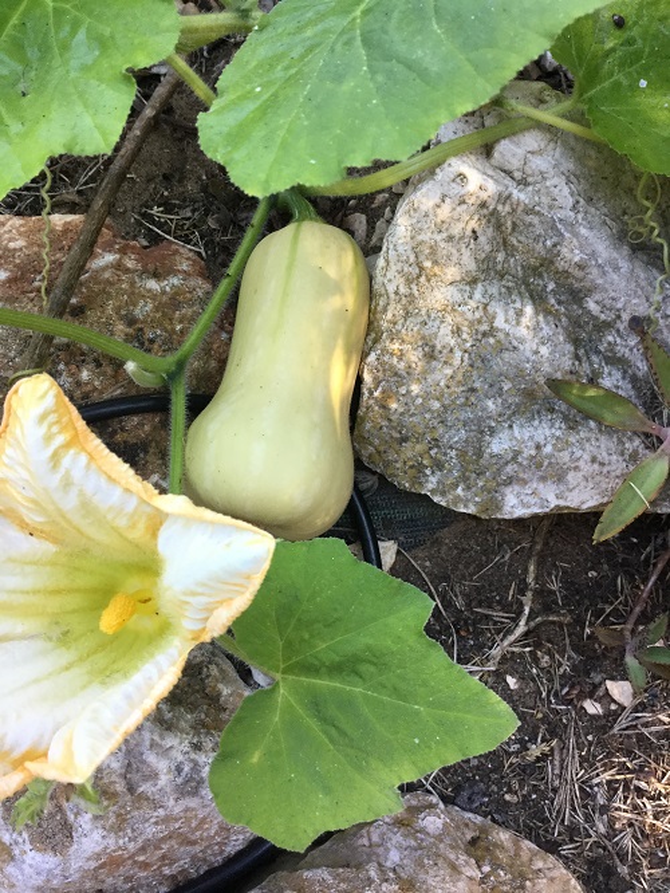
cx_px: 335
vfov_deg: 58.3
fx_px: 800
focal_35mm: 31
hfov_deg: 45.5
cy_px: 446
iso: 40
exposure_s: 1/33
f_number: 2.4
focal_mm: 3.3
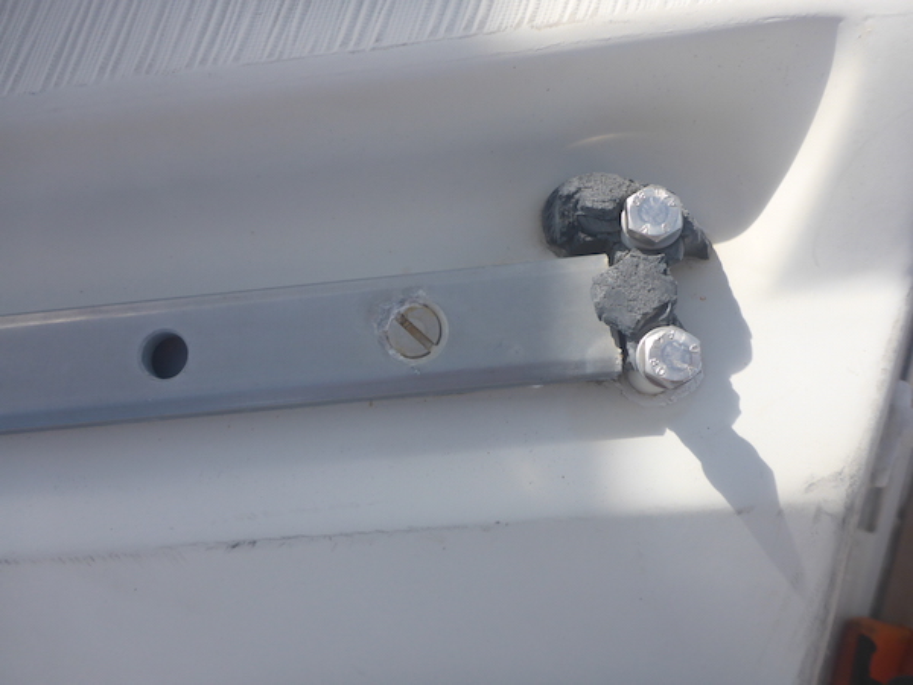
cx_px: 456
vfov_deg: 49.7
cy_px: 342
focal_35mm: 28
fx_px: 739
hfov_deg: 63.4
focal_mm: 4.9
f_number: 3.3
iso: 100
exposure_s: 1/800
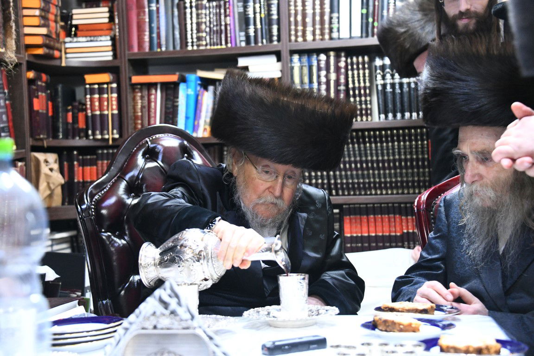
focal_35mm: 62
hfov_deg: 32.4
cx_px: 267
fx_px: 920
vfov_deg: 21.9
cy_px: 178
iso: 5000
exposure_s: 1/50
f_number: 5
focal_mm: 62
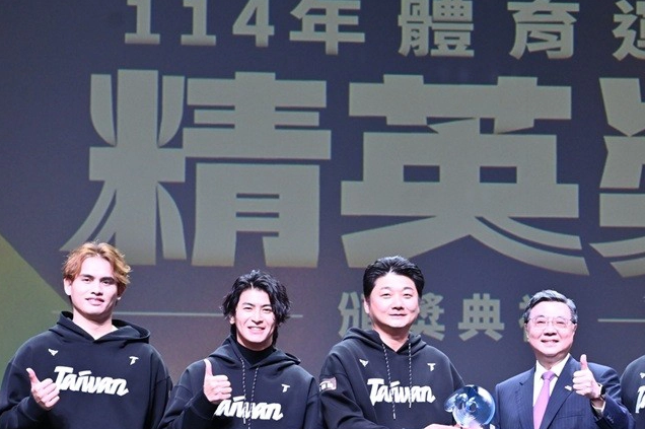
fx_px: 1880
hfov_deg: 19.1
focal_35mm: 105
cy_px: 390
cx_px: 586
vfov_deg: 12.9
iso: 1250
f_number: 6.3
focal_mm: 46
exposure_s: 1/125
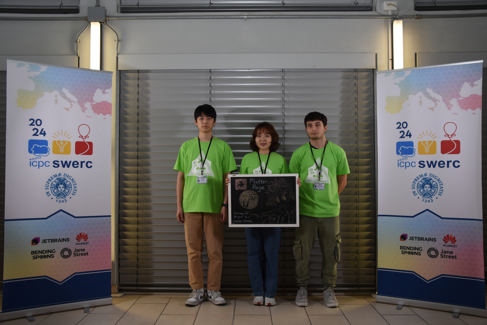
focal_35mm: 33
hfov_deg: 57.2
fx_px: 446
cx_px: 244
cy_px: 162
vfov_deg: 40.0
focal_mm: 22
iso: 400
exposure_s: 1/80
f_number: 5
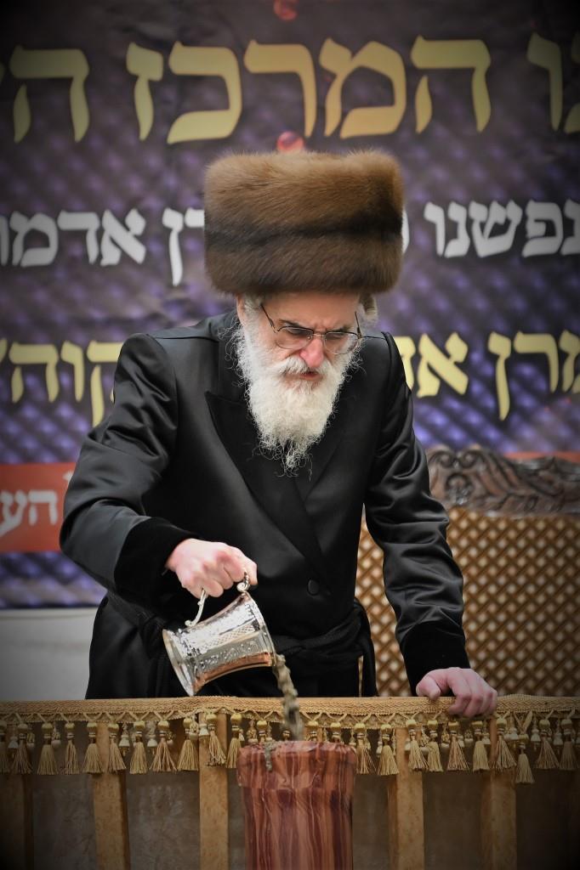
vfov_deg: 6.9
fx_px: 7254
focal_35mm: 300
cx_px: 290
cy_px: 435
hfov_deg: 4.6
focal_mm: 200
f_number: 2.8
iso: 640
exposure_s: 1/125
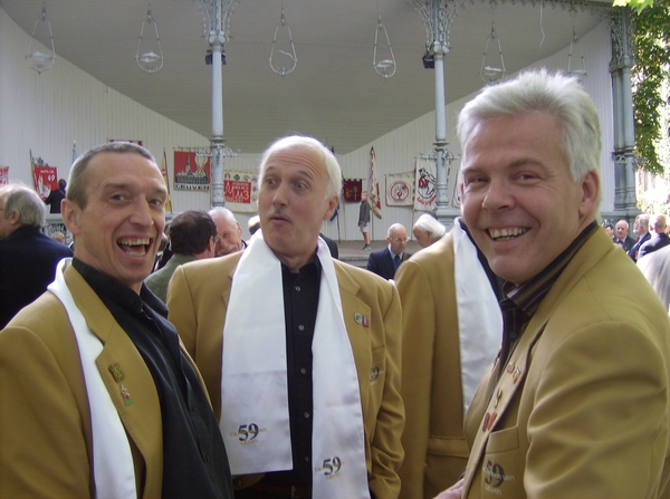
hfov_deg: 51.5
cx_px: 335
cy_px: 250
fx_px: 695
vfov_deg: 39.5
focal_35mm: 36
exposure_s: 1/87.4
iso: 100
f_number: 2.8
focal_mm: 6
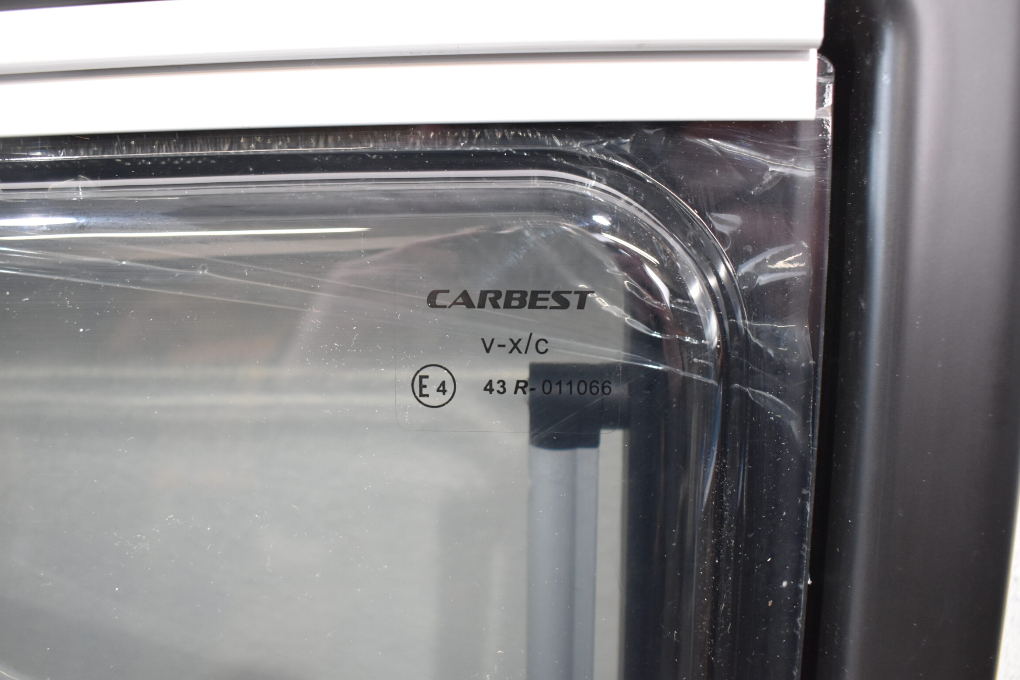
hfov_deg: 57.2
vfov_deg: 40.0
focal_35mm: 33
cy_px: 343
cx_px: 500
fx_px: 935
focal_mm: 20
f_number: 4
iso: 1000
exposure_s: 1/60
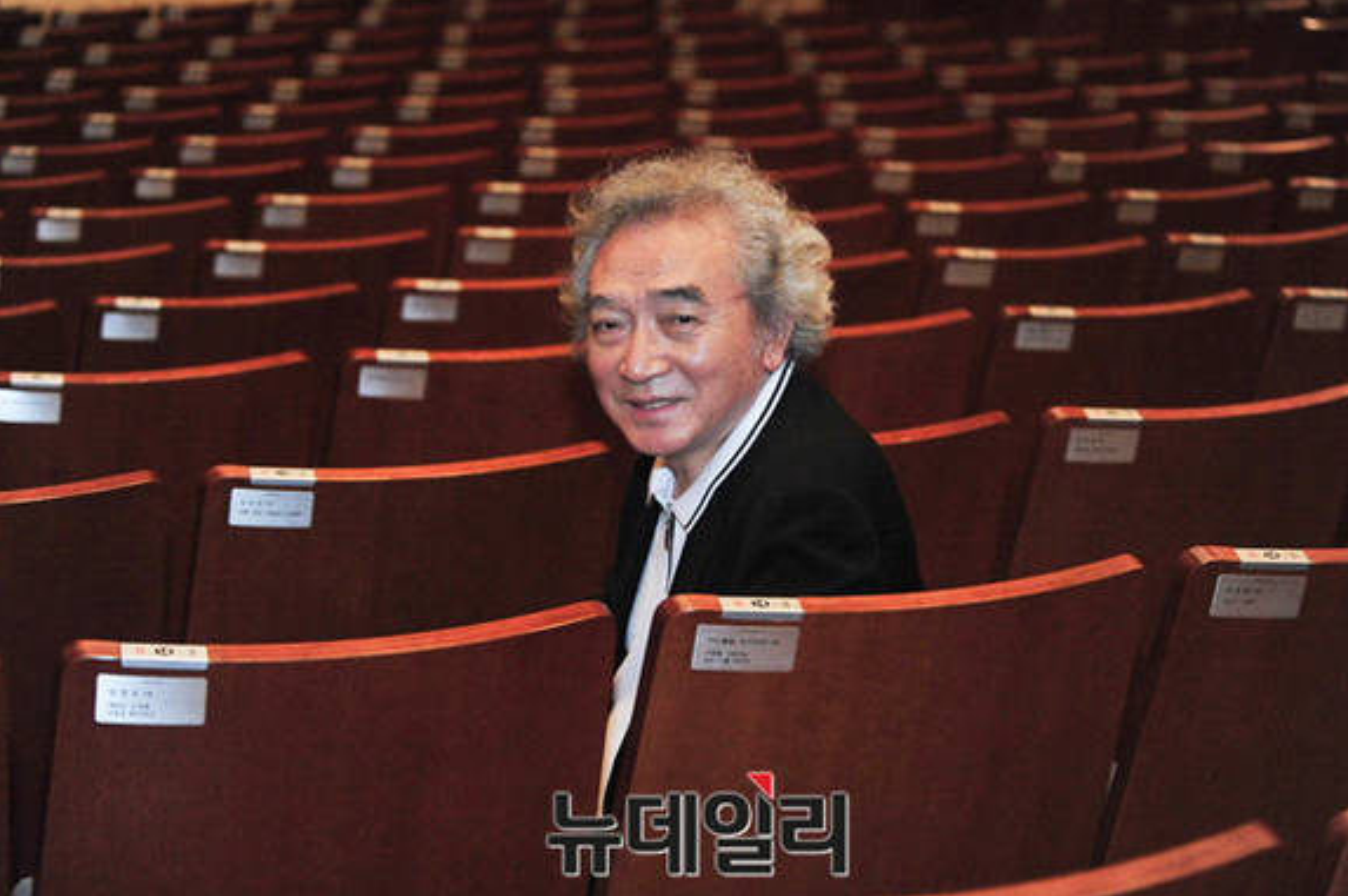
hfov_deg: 25.1
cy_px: 449
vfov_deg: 16.8
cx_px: 680
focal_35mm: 81
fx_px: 3030
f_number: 4.5
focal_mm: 80
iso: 10000
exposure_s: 1/125
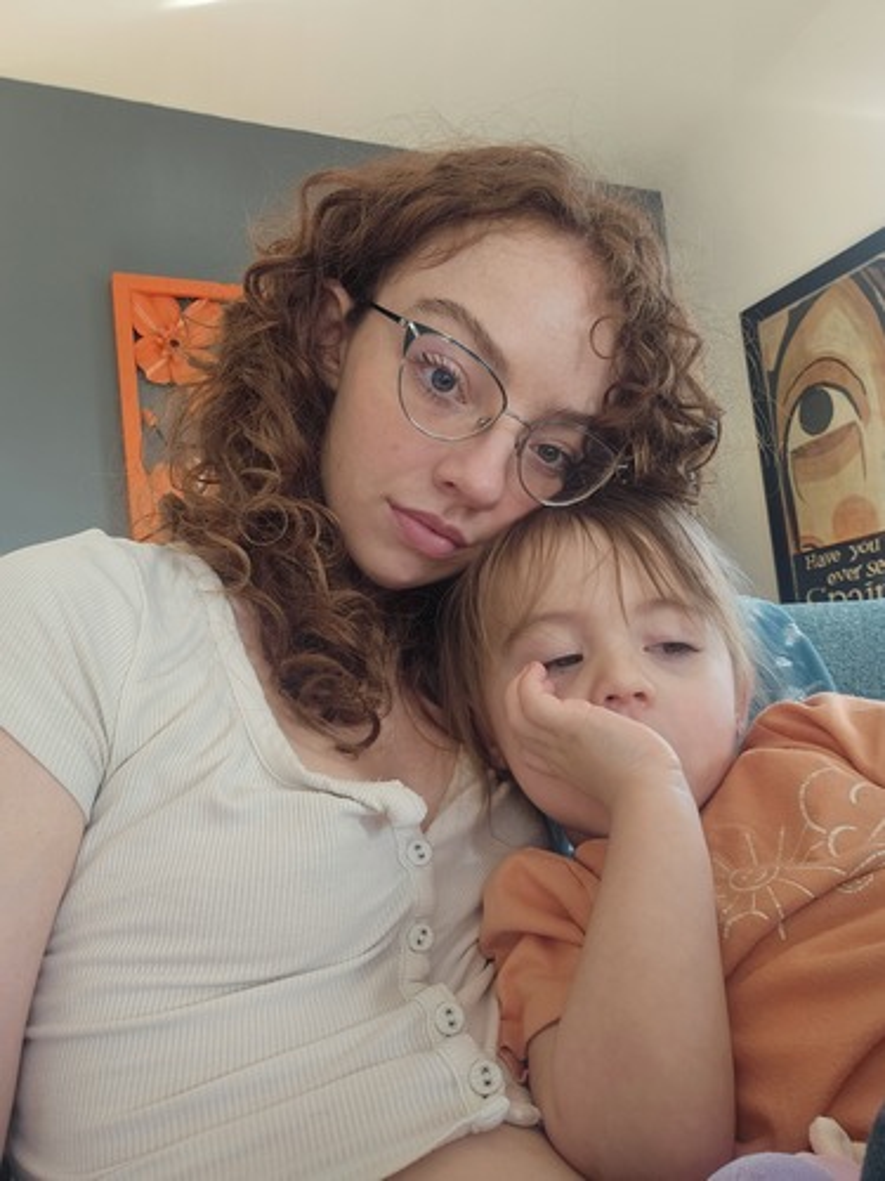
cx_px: 442
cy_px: 590
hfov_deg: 54.9
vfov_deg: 69.4
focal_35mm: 25
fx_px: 852
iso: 160
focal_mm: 3.3
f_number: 2.2
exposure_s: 1/120
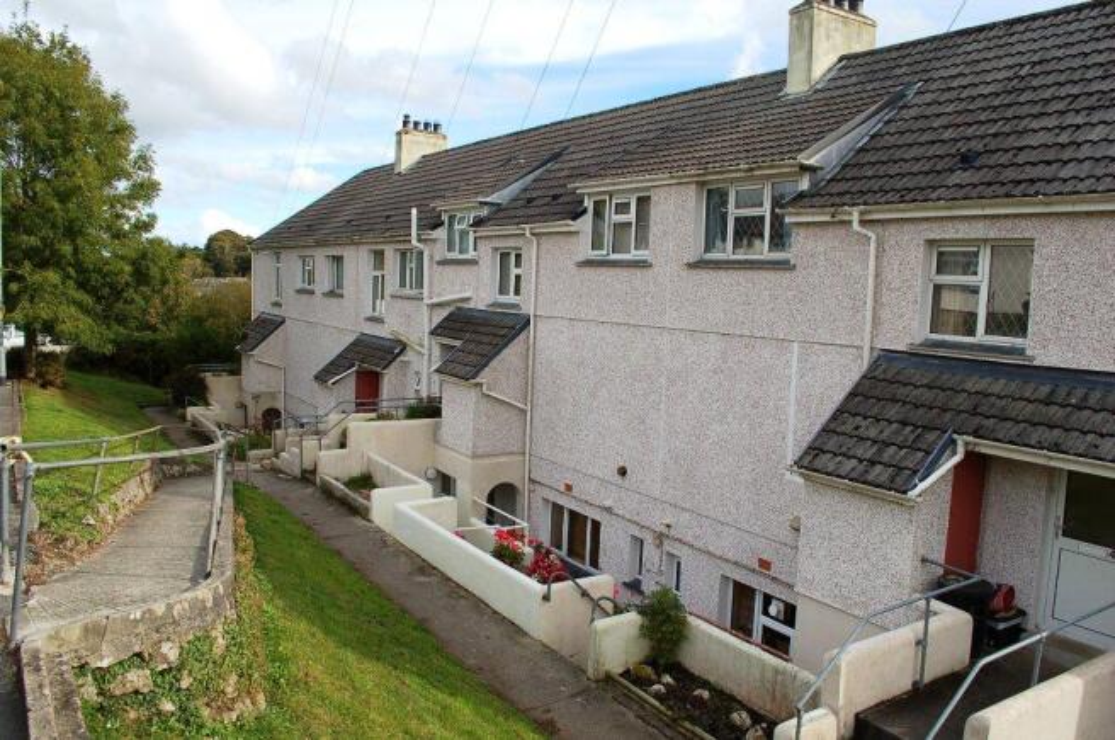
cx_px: 558
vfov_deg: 47.8
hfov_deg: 67.5
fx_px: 835
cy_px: 370
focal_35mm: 27
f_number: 8
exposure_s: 1/250
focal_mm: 18
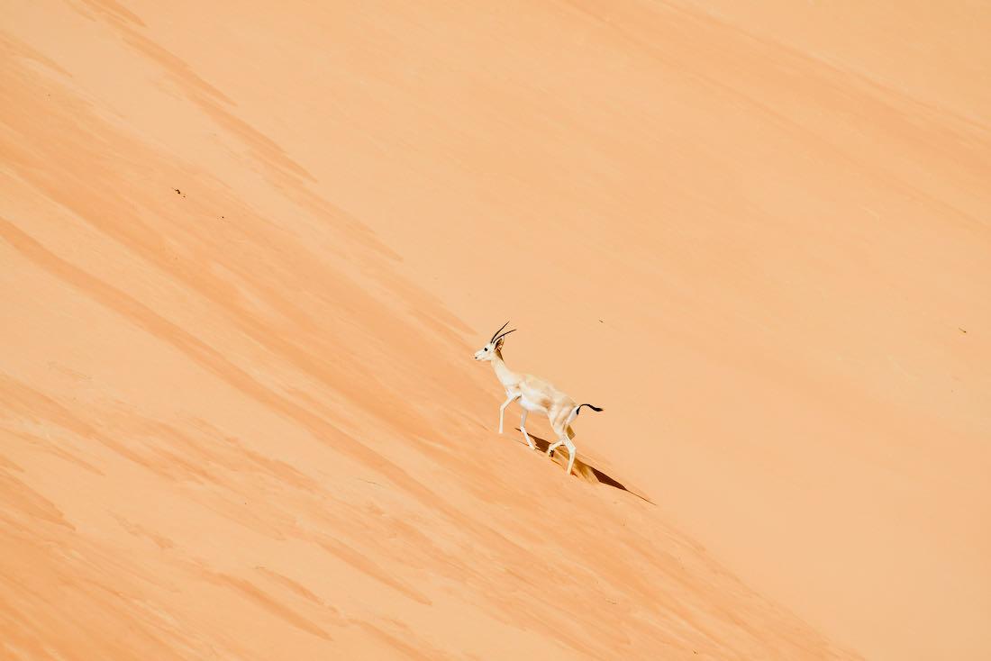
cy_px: 330
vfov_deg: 3.1
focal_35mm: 450
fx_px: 12390
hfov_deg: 4.6
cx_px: 496
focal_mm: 300
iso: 140
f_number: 8
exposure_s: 1/500
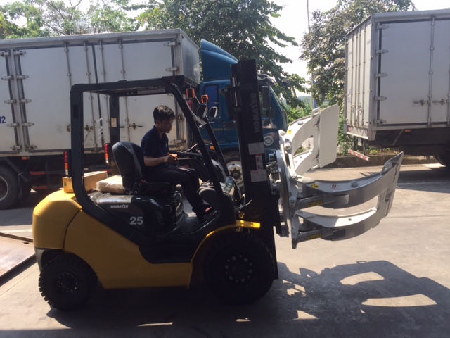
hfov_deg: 61.7
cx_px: 225
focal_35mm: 29
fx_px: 377
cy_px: 169
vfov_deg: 48.2
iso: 32
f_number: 2.2
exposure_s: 1/670
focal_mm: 4.15
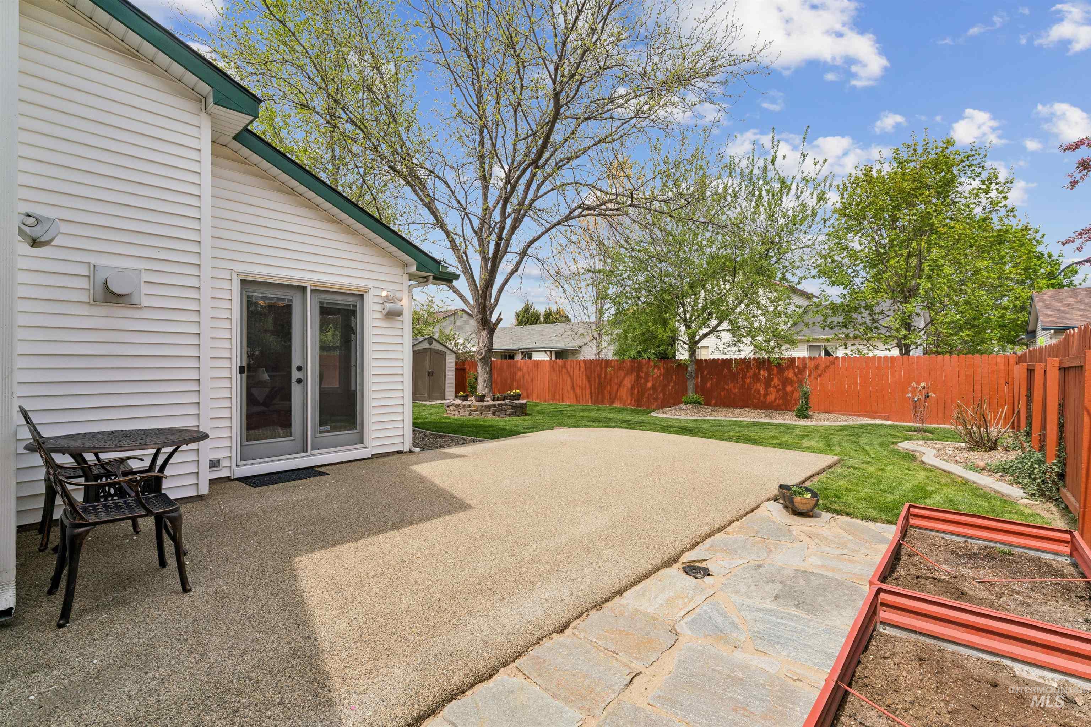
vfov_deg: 72.7
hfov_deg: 95.7
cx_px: 546
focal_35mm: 16
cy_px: 364
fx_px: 494
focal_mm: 16.3
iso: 400
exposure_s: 1/250
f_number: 13
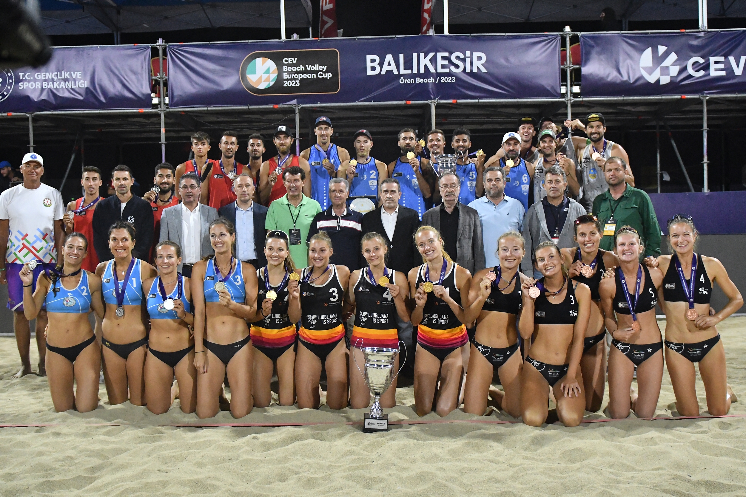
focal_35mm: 36
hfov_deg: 53.1
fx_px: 746
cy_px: 248
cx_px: 373
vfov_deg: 36.9
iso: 3200
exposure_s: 1/800
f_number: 3.2
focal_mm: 24
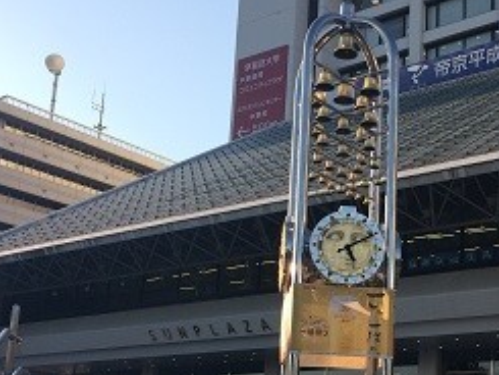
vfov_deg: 25.1
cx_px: 367
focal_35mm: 58
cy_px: 255
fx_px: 836
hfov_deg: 32.7
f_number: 2.2
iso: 32
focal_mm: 4.15
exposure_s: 1/1001
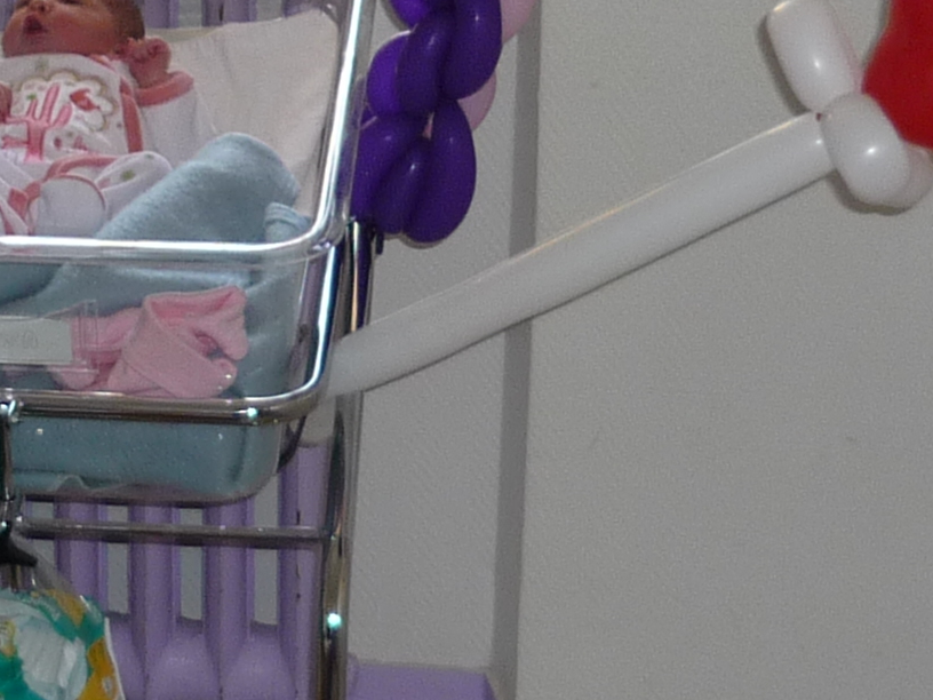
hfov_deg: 14.8
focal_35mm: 132
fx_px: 3558
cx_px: 162
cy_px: -49
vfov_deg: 11.1
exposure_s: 1/30
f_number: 2.8
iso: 100
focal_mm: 5.5
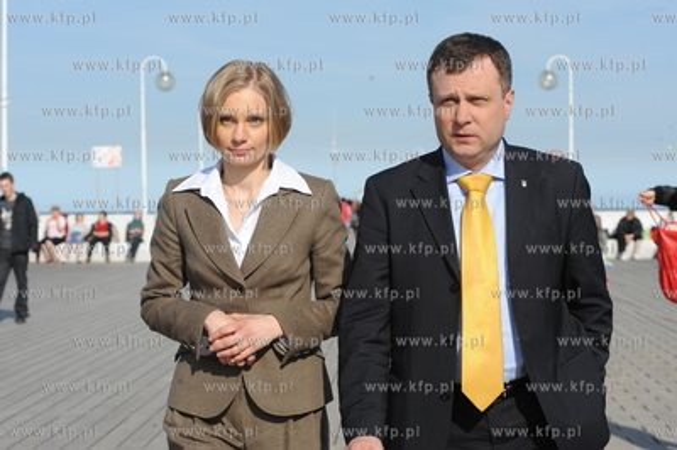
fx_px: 1503
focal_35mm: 80
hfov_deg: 25.4
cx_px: 338
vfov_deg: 17.0
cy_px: 225
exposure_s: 1/500
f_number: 9
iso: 200
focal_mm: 80
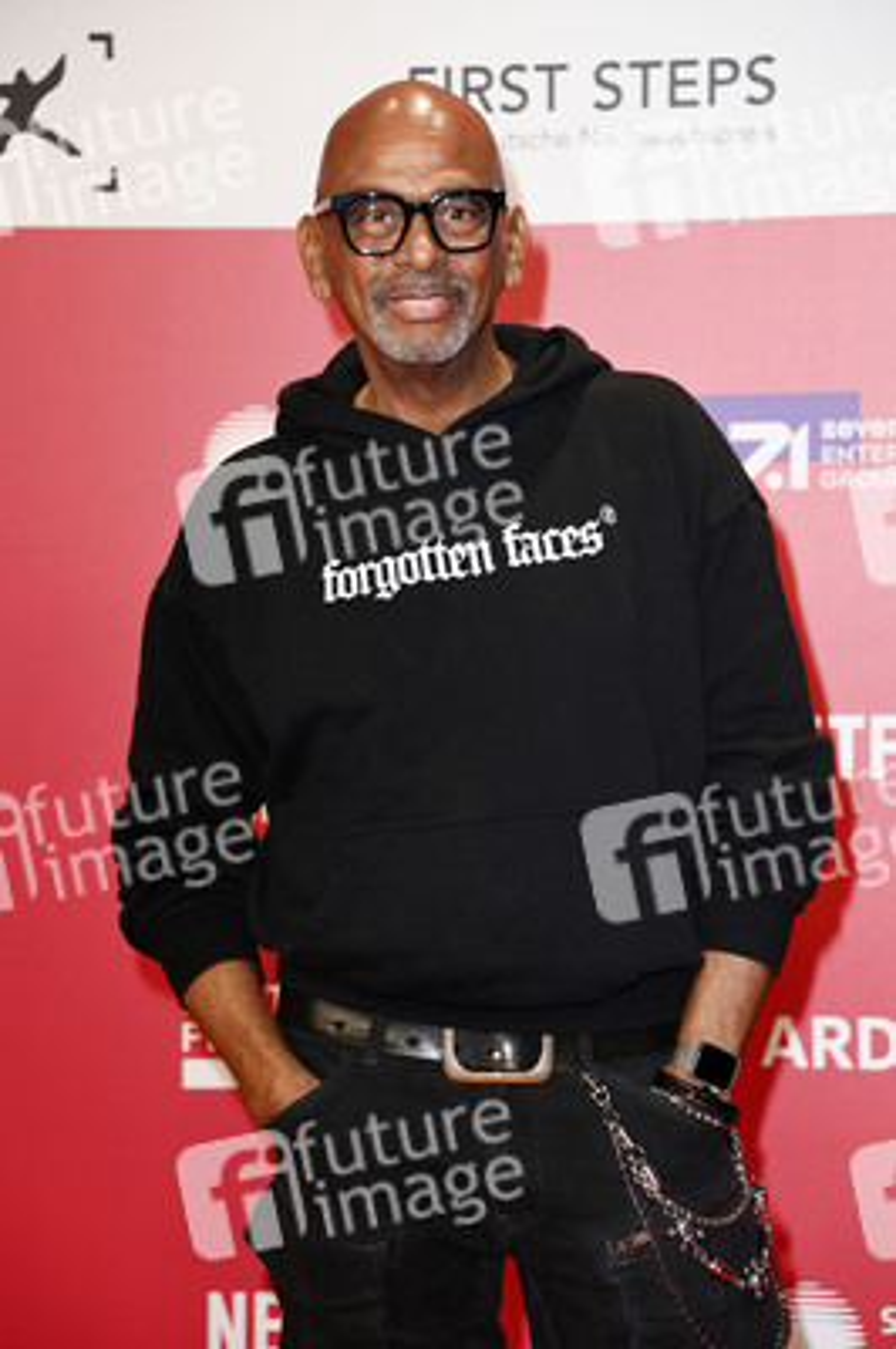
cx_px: 448
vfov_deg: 18.3
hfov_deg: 12.2
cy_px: 674
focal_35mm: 112
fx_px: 4188
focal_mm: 112
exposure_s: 1/250
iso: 640
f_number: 5.6
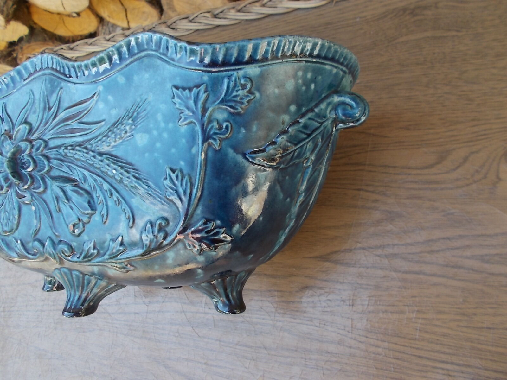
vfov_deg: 53.1
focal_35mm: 26
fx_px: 381
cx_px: 254
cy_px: 190
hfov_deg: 67.3
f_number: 3.2
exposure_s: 1/100
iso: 80
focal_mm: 4.6
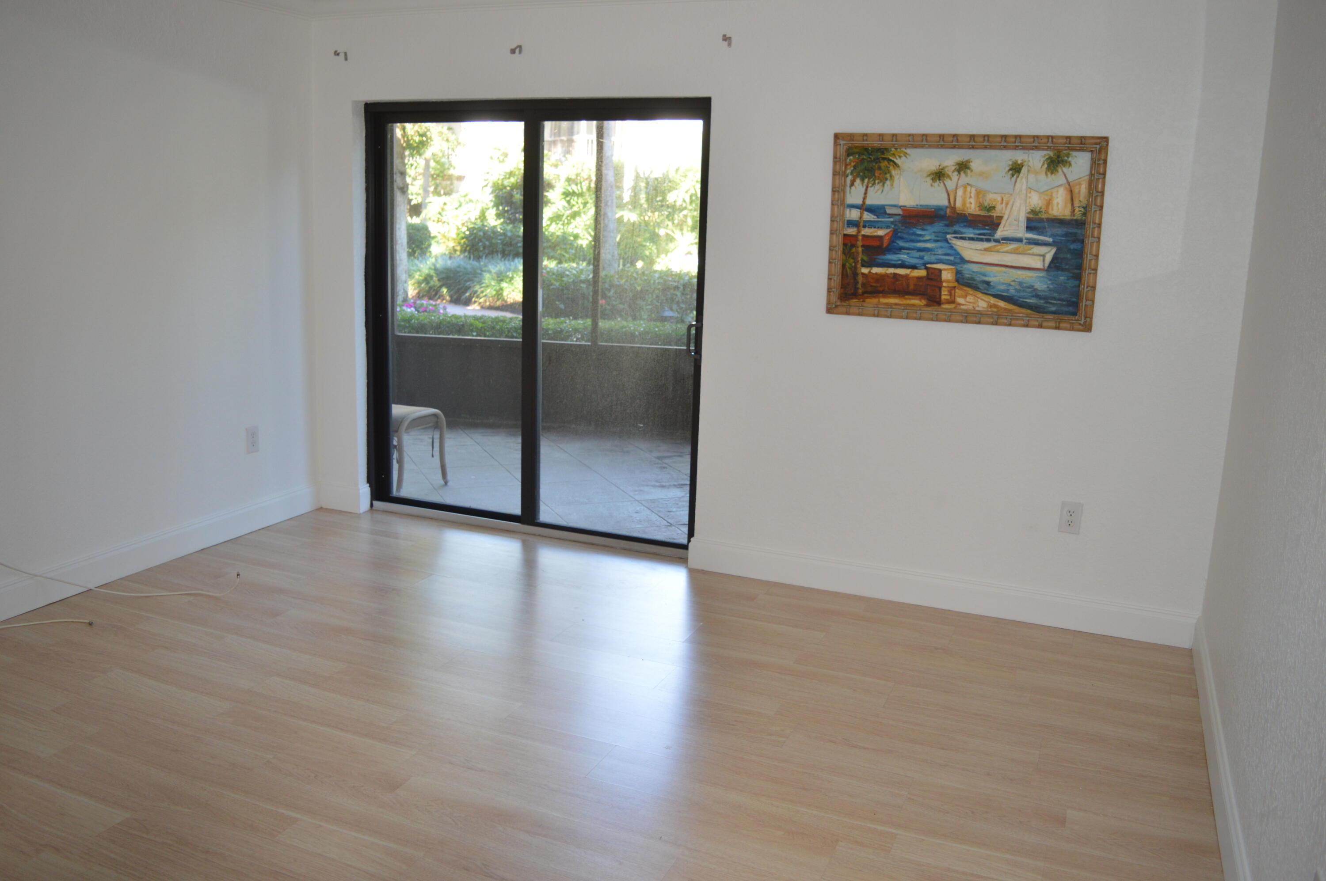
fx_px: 1104
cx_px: 663
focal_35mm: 30
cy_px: 440
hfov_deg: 62.0
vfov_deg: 43.5
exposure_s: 1/80
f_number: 4
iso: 400
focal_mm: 20
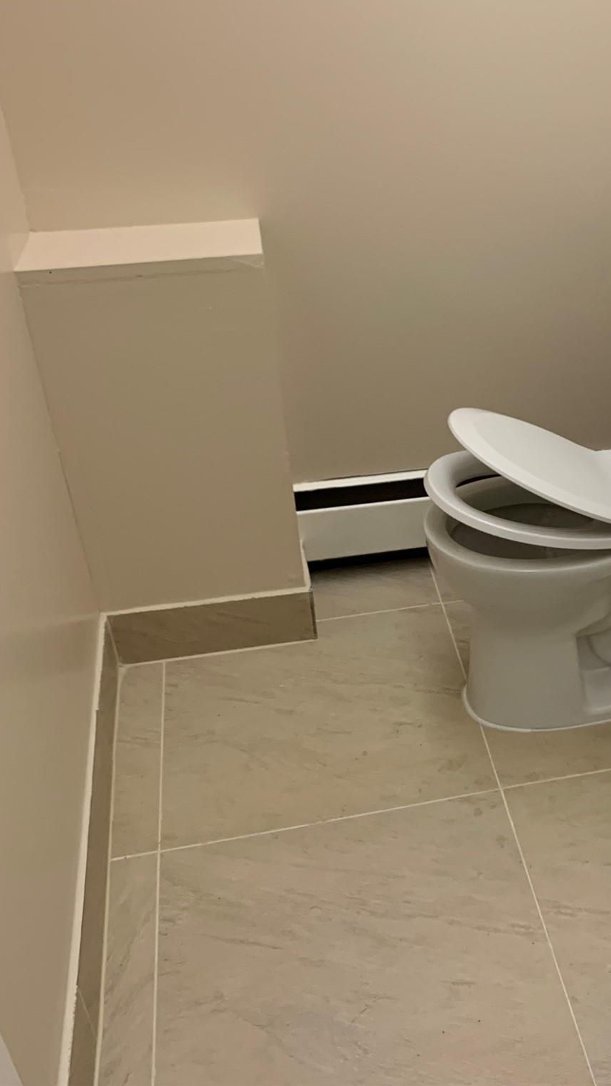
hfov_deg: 29.8
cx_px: 553
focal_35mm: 38
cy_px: 541
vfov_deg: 52.8
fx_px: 1094
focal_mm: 4.25
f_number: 1.8
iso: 100
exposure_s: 1/60
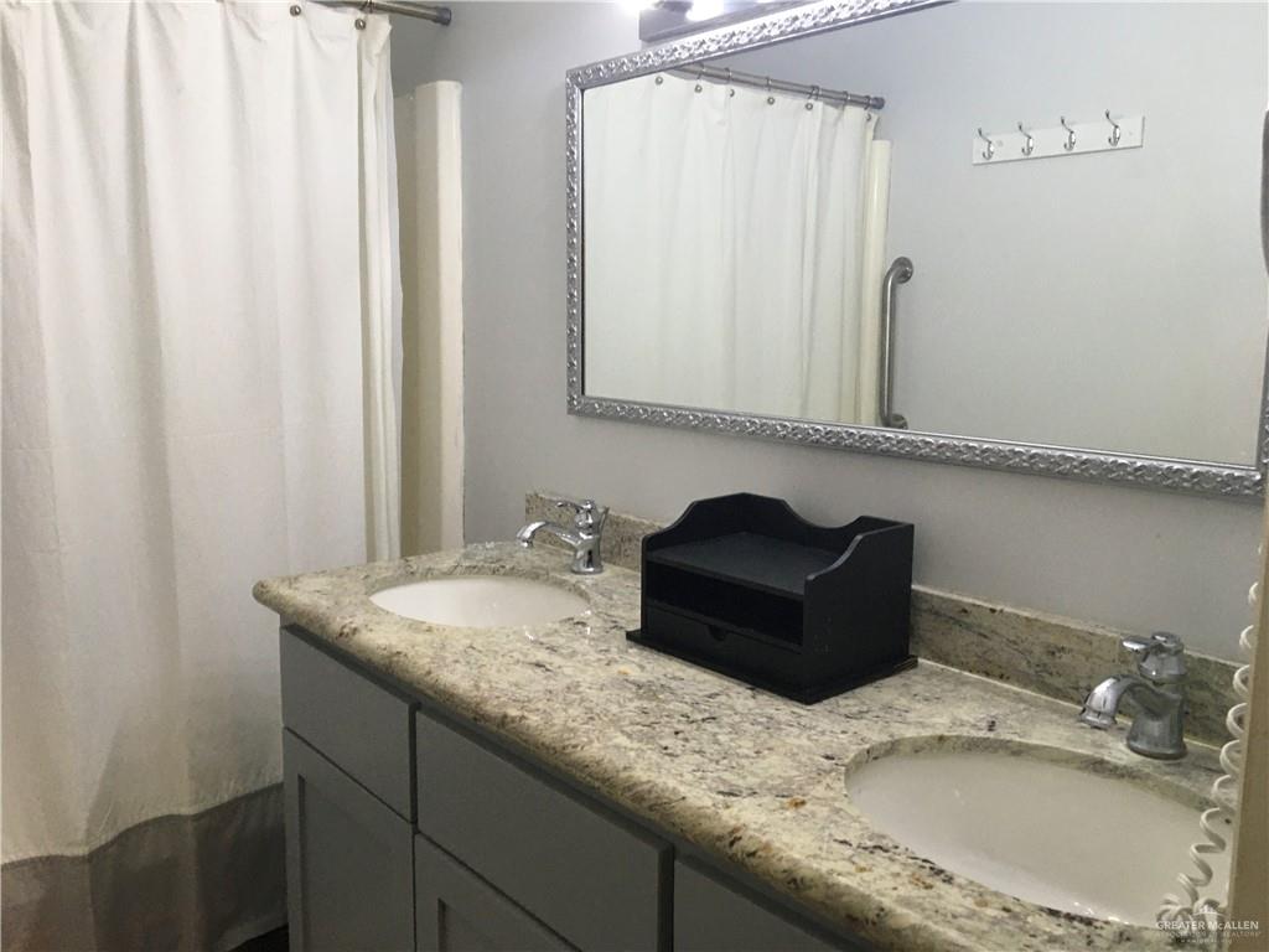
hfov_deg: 61.7
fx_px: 1063
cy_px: 476
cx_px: 634
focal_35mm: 29
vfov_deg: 48.2
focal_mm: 4.15
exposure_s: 1/30
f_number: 2.2
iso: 100
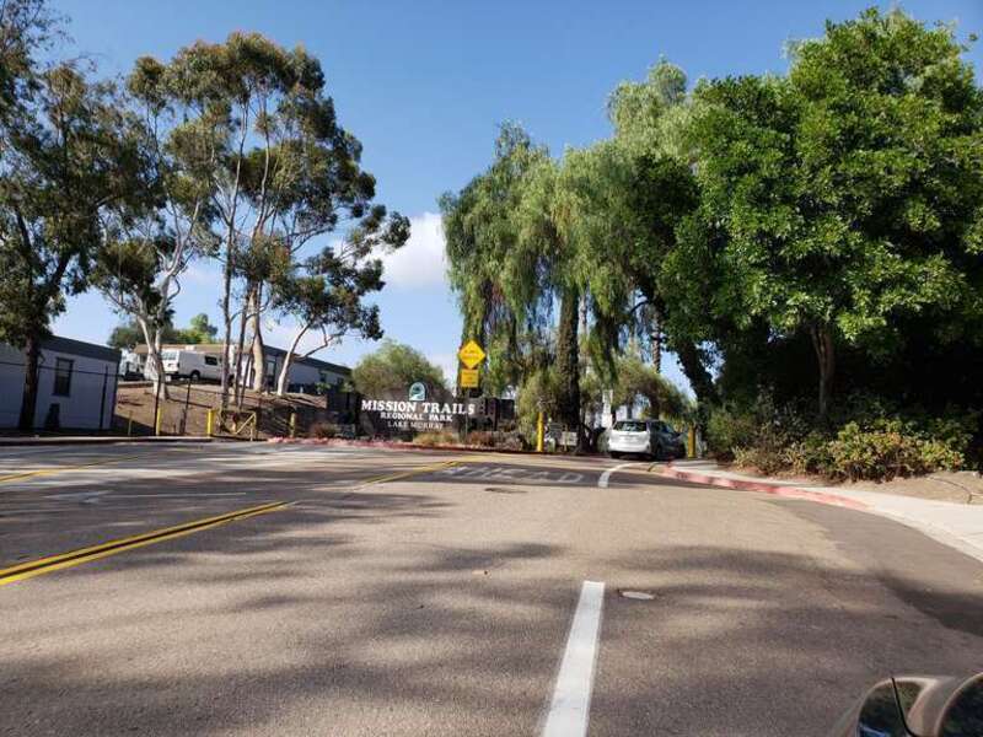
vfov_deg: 53.1
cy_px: 368
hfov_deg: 67.3
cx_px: 492
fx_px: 738
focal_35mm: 26
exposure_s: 1/922
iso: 50
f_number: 2.4
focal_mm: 4.3
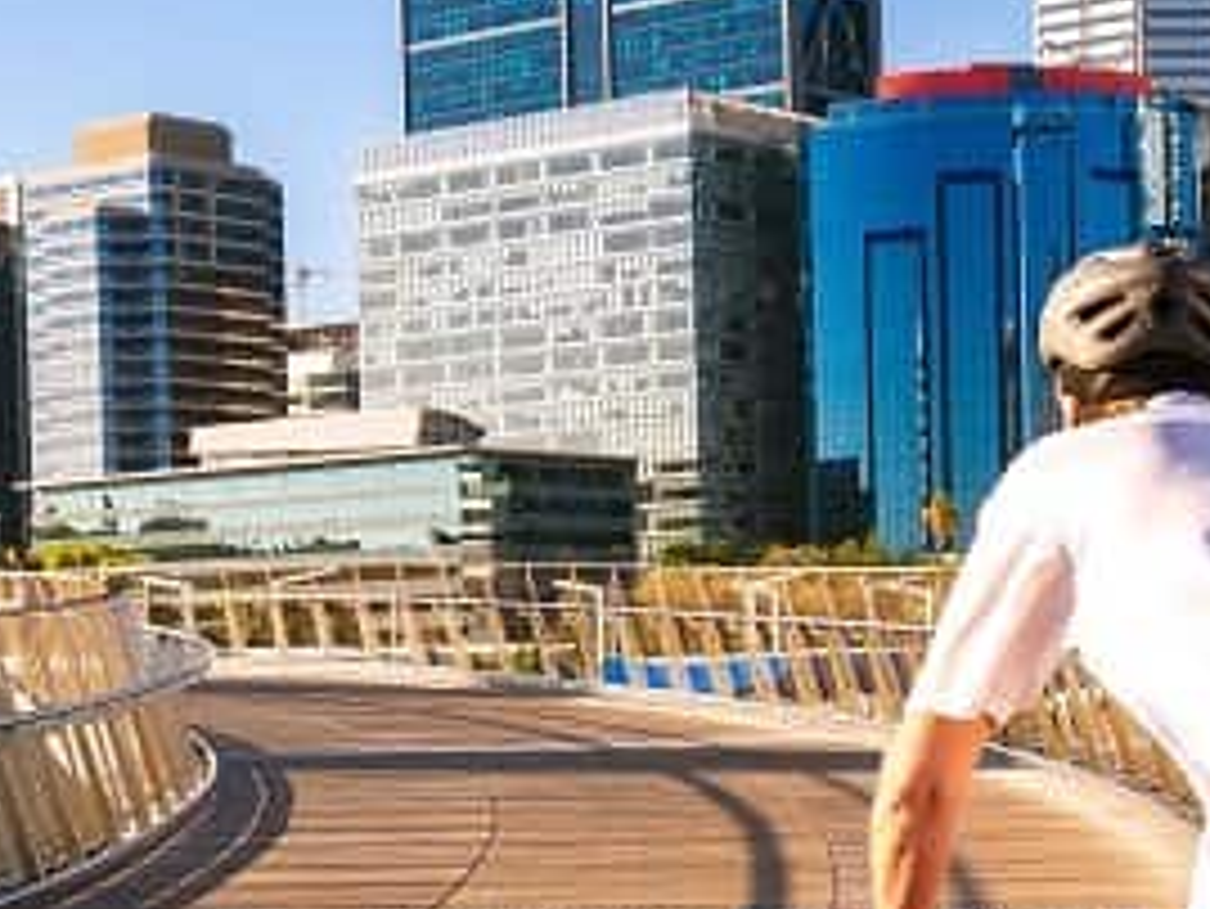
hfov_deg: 21.7
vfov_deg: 16.3
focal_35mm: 90
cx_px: 468
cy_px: 688
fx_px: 3147
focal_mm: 21
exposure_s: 1/500
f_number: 5
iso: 200
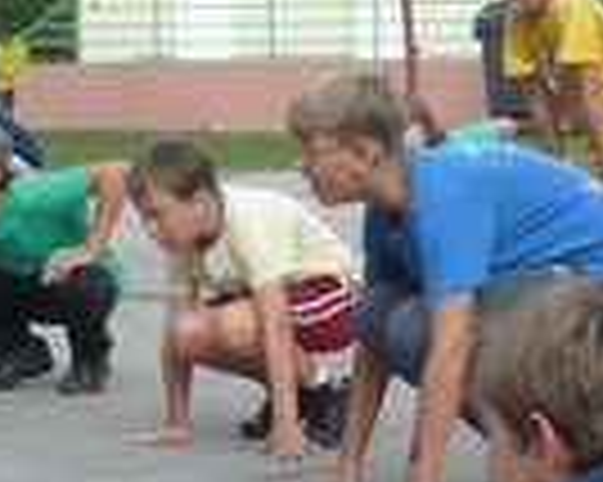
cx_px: 356
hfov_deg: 10.5
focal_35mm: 184
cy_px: 315
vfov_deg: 8.4
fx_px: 3281
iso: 100
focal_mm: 5.8
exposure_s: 1/200
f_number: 2.8
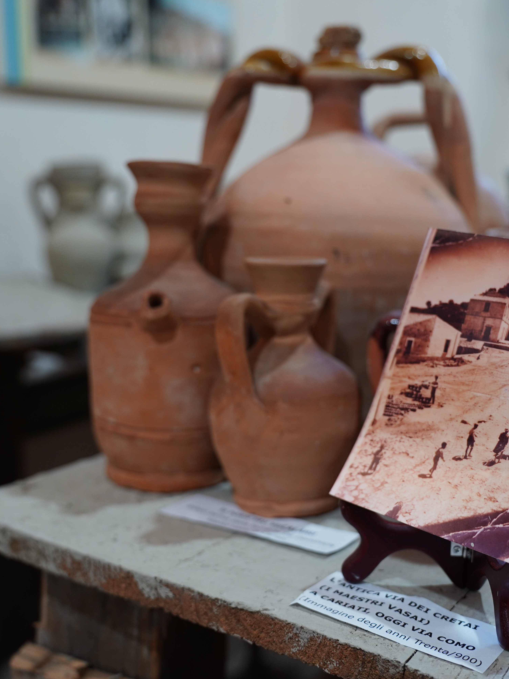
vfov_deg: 42.1
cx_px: 325
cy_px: 339
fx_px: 882
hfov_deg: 32.0
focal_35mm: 45
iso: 800
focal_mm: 31
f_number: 2.8
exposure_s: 1/200
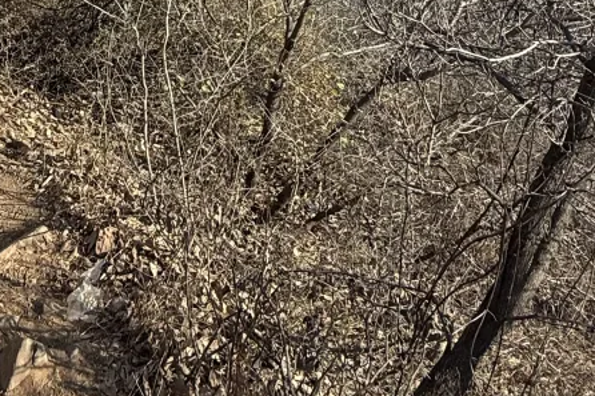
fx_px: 776
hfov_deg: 40.0
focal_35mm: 47
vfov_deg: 23.1
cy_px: -200
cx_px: 107
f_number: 2.2
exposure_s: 1/1464
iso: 50
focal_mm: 2.22
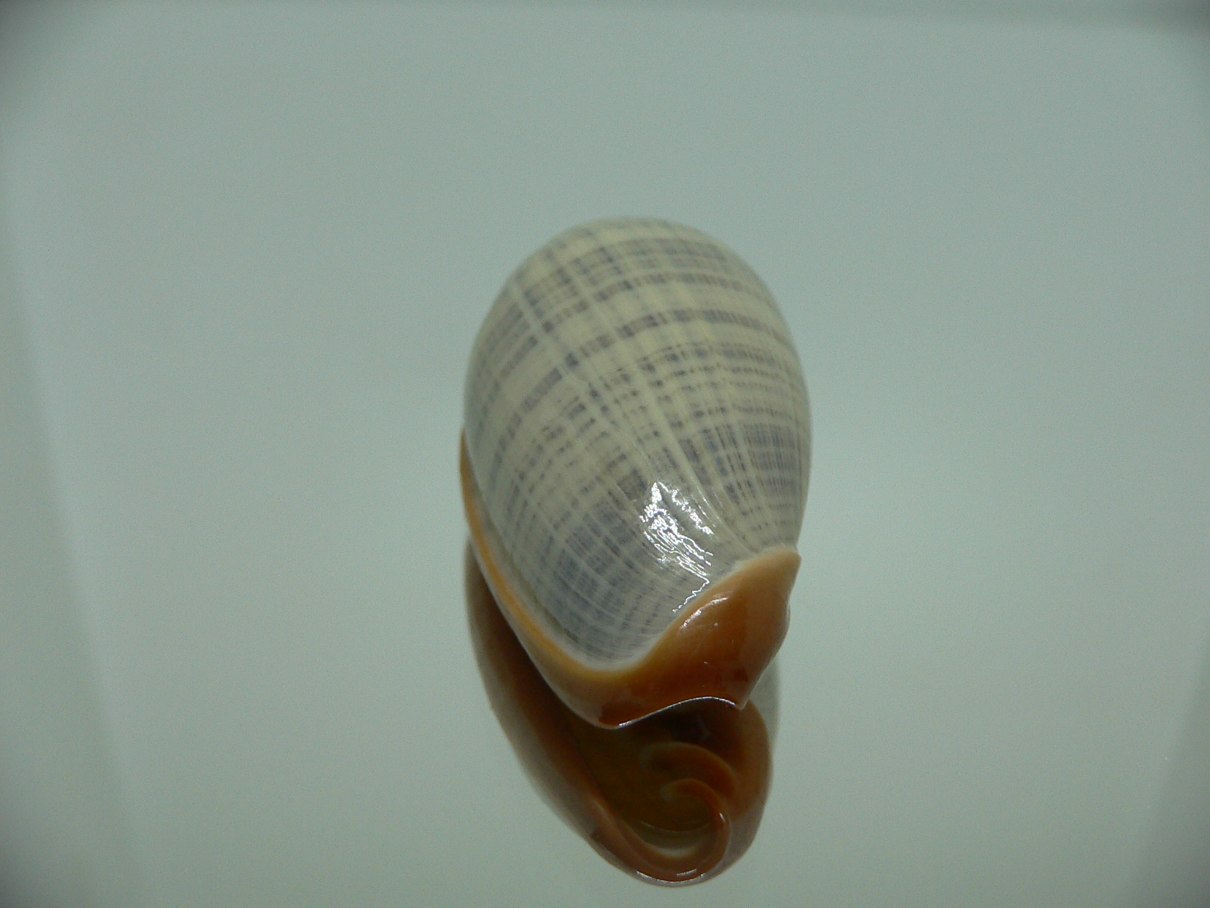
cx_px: 605
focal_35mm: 35
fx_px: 1223
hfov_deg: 52.6
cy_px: 454
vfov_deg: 40.7
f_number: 2.8
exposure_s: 1/60
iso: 100
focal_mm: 4.6
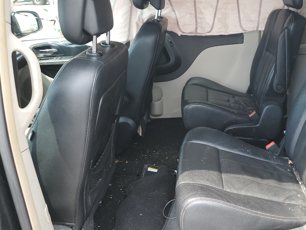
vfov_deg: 42.9
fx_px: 292
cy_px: 107
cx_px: 190
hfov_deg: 54.8
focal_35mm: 33
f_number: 1.5
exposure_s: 1/208
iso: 50
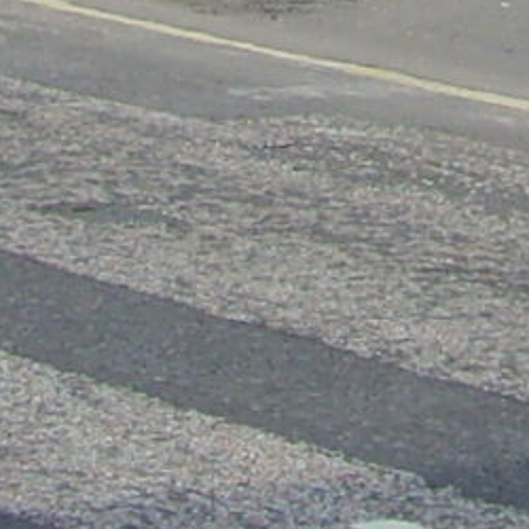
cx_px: 501
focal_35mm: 282
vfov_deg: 6.0
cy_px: -707
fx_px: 4876
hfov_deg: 6.2
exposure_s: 1/350
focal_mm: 6.6
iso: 80
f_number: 3.5
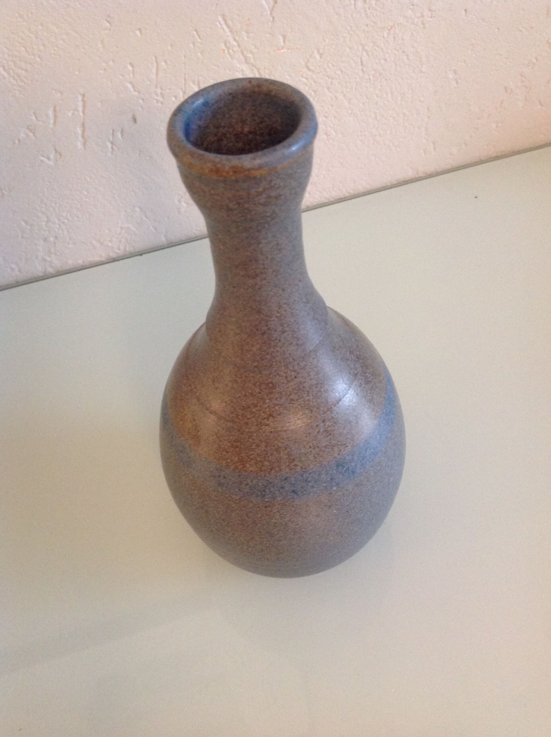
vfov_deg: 52.7
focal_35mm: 35
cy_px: 368
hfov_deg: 40.6
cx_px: 276
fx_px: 745
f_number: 2.4
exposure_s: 1/15
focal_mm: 4.28
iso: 250
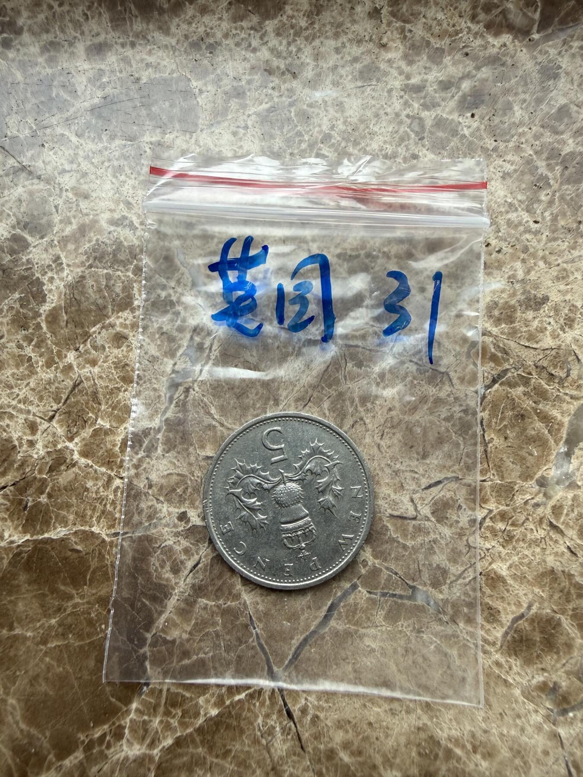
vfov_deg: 71.6
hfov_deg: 56.8
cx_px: 292
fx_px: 539
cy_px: 388
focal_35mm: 24
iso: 64
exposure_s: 1/99
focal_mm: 2.22
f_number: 2.2
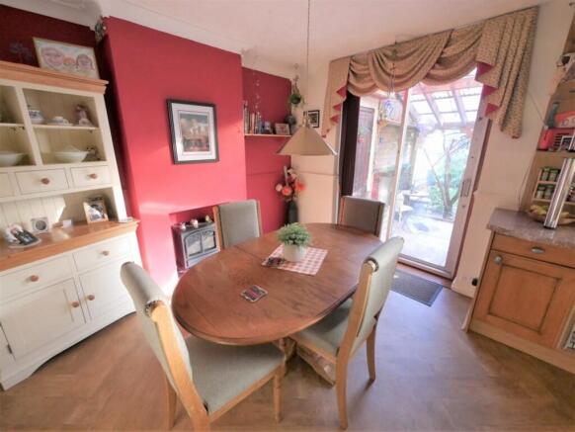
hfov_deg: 102.0
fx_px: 233
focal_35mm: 14
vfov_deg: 85.7
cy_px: 216
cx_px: 288
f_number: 4
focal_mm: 7
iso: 2000
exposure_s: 1/60
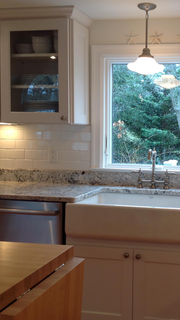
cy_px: 161
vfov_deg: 39.9
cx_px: 166
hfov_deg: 22.4
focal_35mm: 52
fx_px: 441
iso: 50
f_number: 2.4
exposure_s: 1/17
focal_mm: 4.28
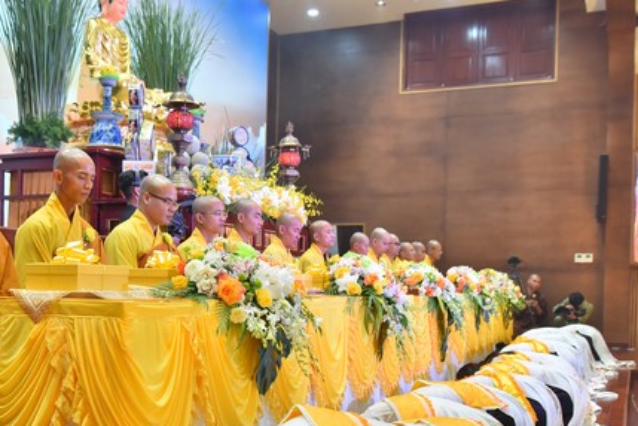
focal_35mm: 47
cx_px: 251
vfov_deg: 28.5
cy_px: 275
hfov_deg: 41.7
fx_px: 833
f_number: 5.6
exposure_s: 1/80
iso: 1000
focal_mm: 31
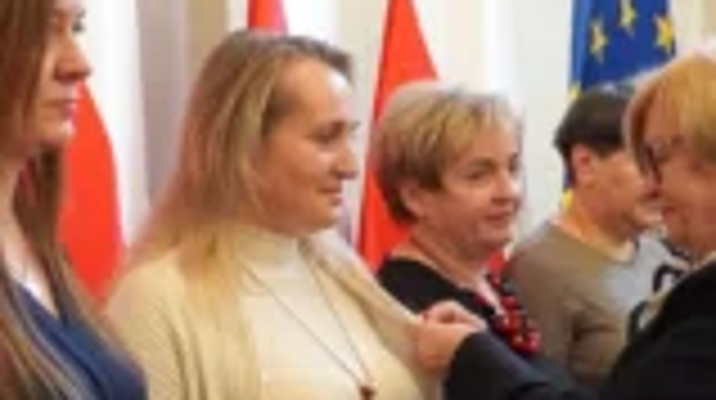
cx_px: 207
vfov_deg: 12.3
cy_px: 306
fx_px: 1858
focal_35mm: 98
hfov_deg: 21.7
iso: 2500
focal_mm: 22
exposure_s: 1/160
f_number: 4
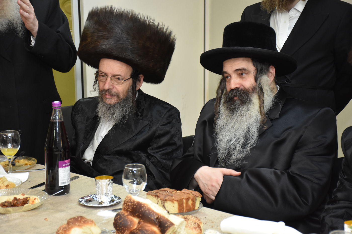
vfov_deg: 17.5
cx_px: 176
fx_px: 763
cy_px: 117
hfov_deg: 26.0
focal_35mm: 78
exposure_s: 1/100
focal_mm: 52
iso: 1600
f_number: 5.6
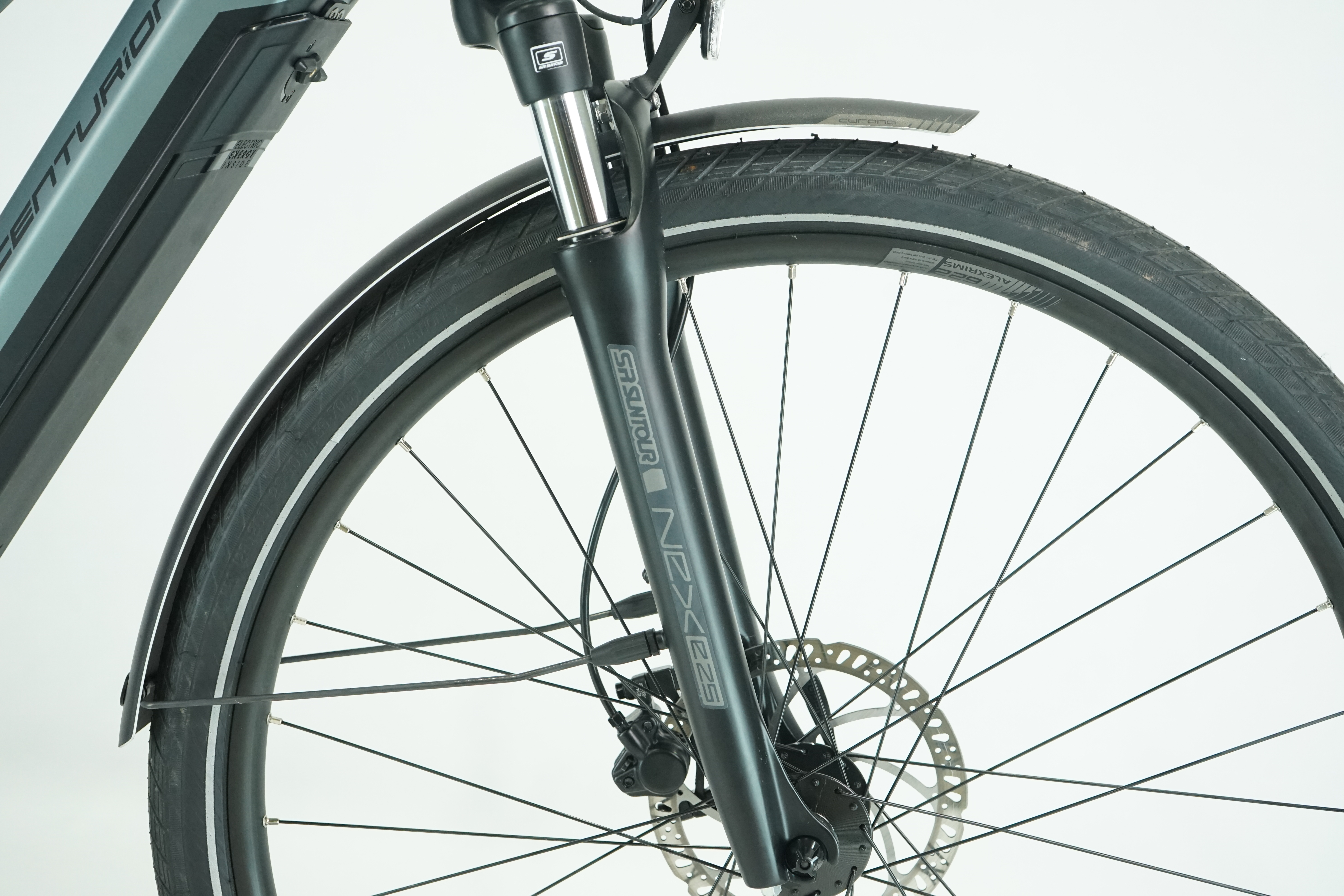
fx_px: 1829
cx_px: 672
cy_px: 448
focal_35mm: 49
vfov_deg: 27.5
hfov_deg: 40.3
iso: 2500
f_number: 5.6
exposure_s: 1/200
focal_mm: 49
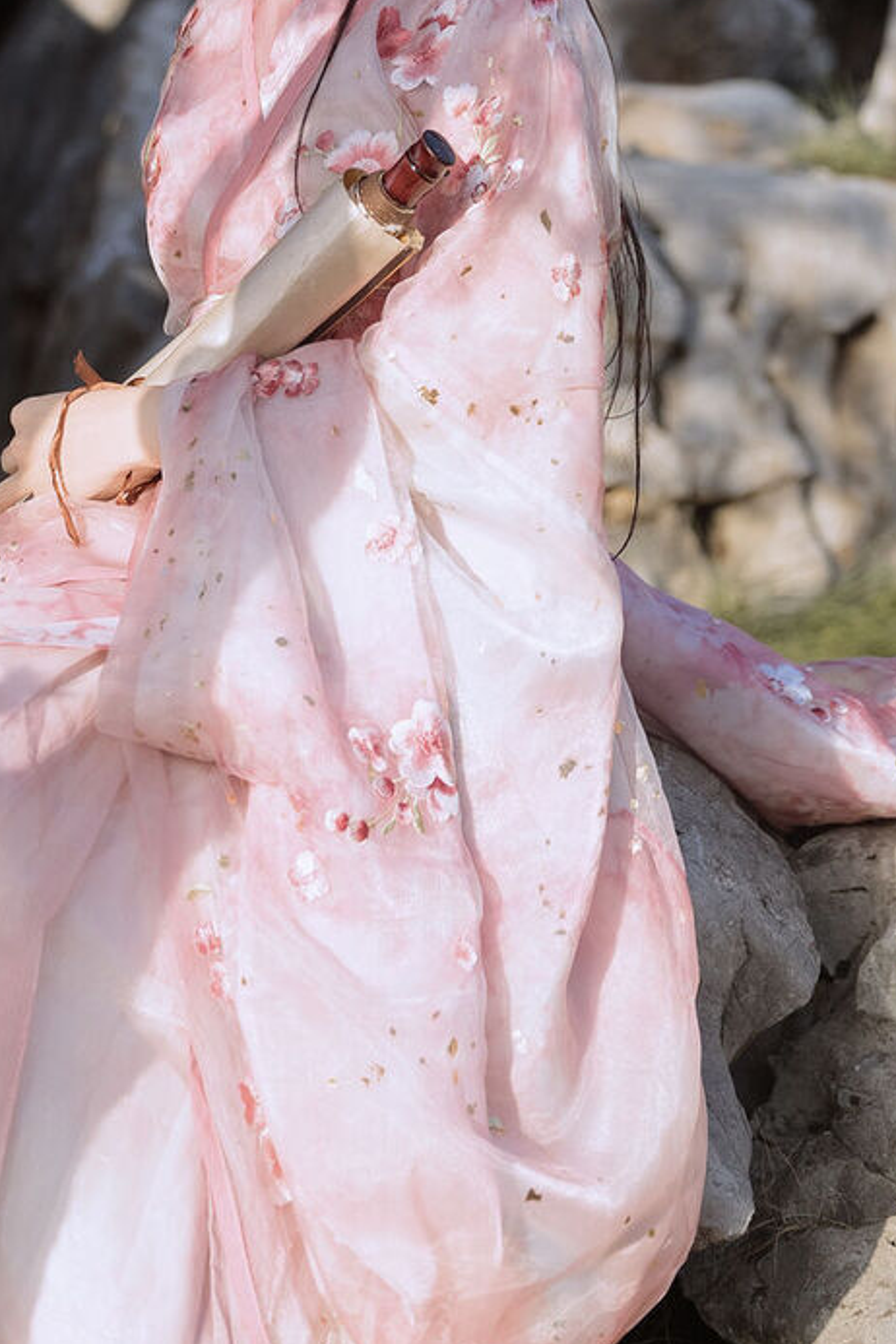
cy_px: 59
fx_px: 5936
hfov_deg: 8.6
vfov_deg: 12.8
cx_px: 421
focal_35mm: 159
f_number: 3.2
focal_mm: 70
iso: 100
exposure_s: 1/800
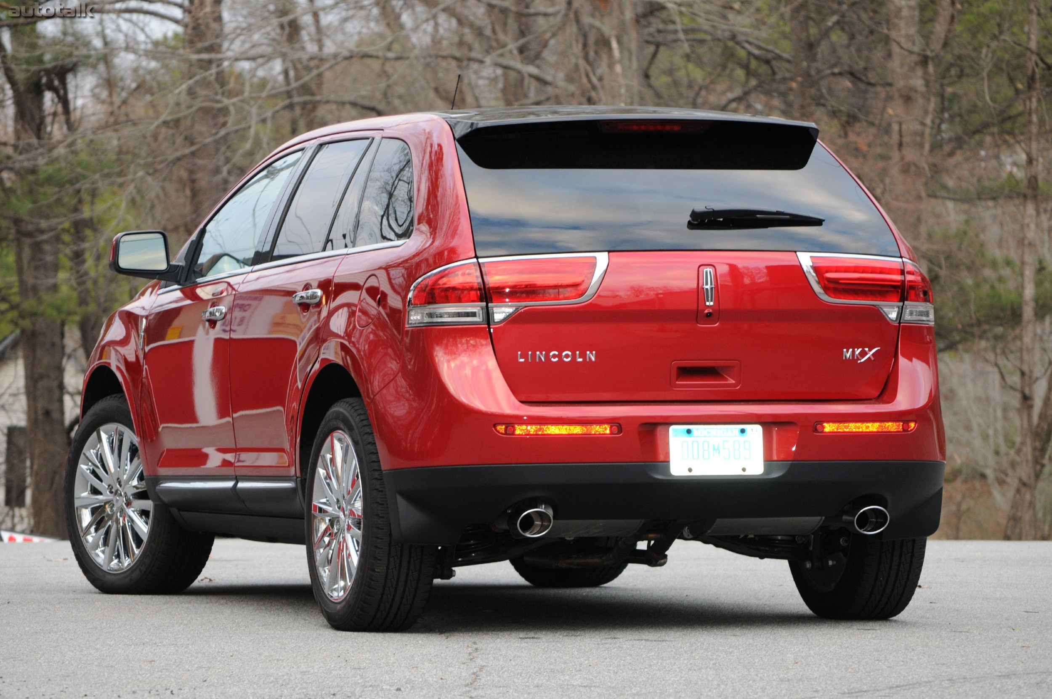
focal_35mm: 180
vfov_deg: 7.6
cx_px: 526
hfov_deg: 11.4
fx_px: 5254
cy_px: 350
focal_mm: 120
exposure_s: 1/60
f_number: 8
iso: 500
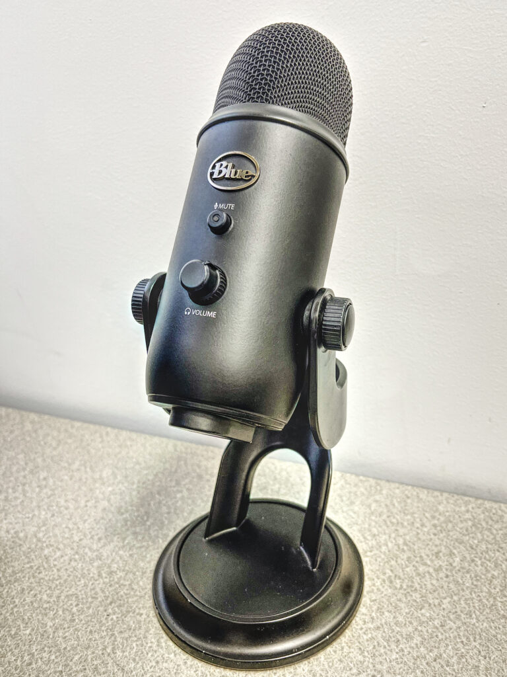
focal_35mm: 26
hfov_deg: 53.1
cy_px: 338
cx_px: 254
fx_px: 508
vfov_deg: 67.3
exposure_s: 1/60
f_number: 1.6
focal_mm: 5.1
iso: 80
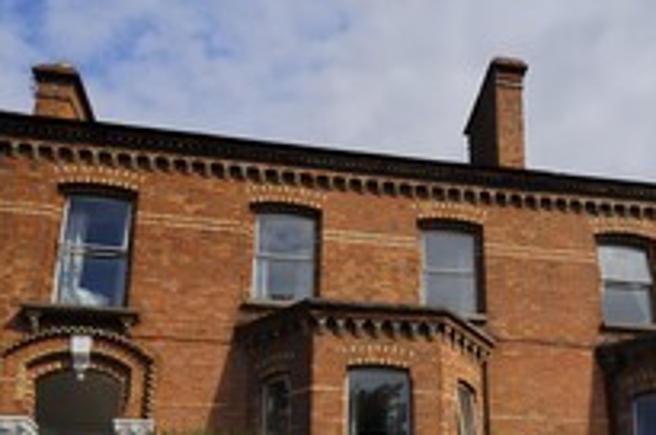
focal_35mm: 40
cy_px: 406
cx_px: 440
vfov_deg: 31.4
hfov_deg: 47.7
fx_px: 728
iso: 100
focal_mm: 13
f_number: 13
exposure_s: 1/125
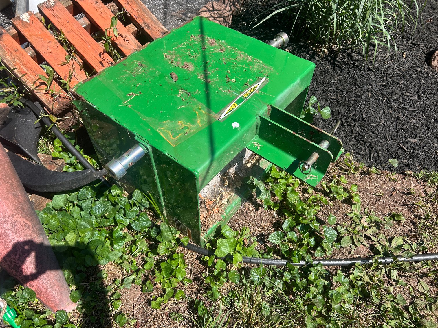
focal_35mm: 26
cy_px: 164
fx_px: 329
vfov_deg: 53.1
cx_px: 219
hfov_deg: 67.3
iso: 50
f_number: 1.5
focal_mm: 5.7
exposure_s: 1/2513
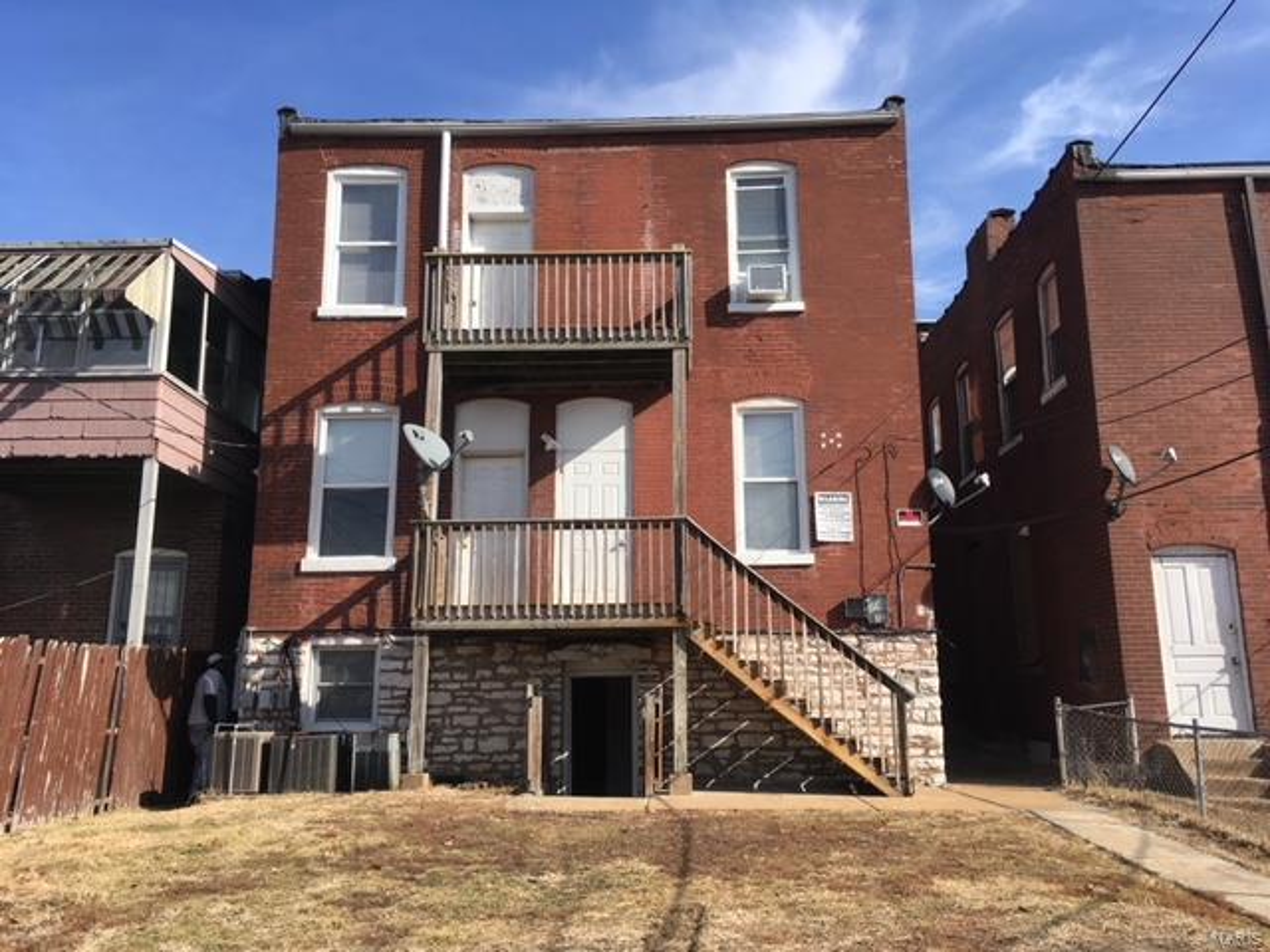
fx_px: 1064
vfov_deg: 48.2
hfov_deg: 61.7
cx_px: 635
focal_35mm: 29
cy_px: 476
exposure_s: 1/1241
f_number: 2.2
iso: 25
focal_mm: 4.15
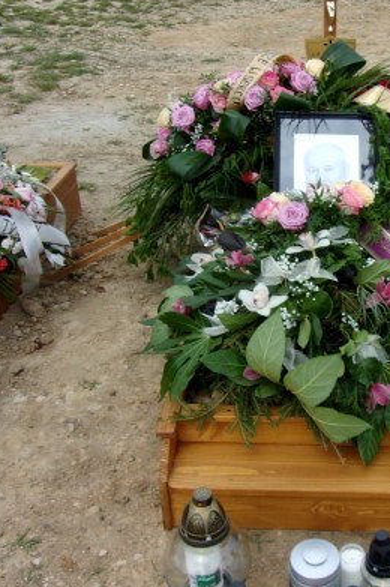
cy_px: 263
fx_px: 749
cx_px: 304
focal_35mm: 46
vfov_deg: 42.7
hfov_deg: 28.6
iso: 80
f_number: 10.4
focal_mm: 4.9
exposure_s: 1/75
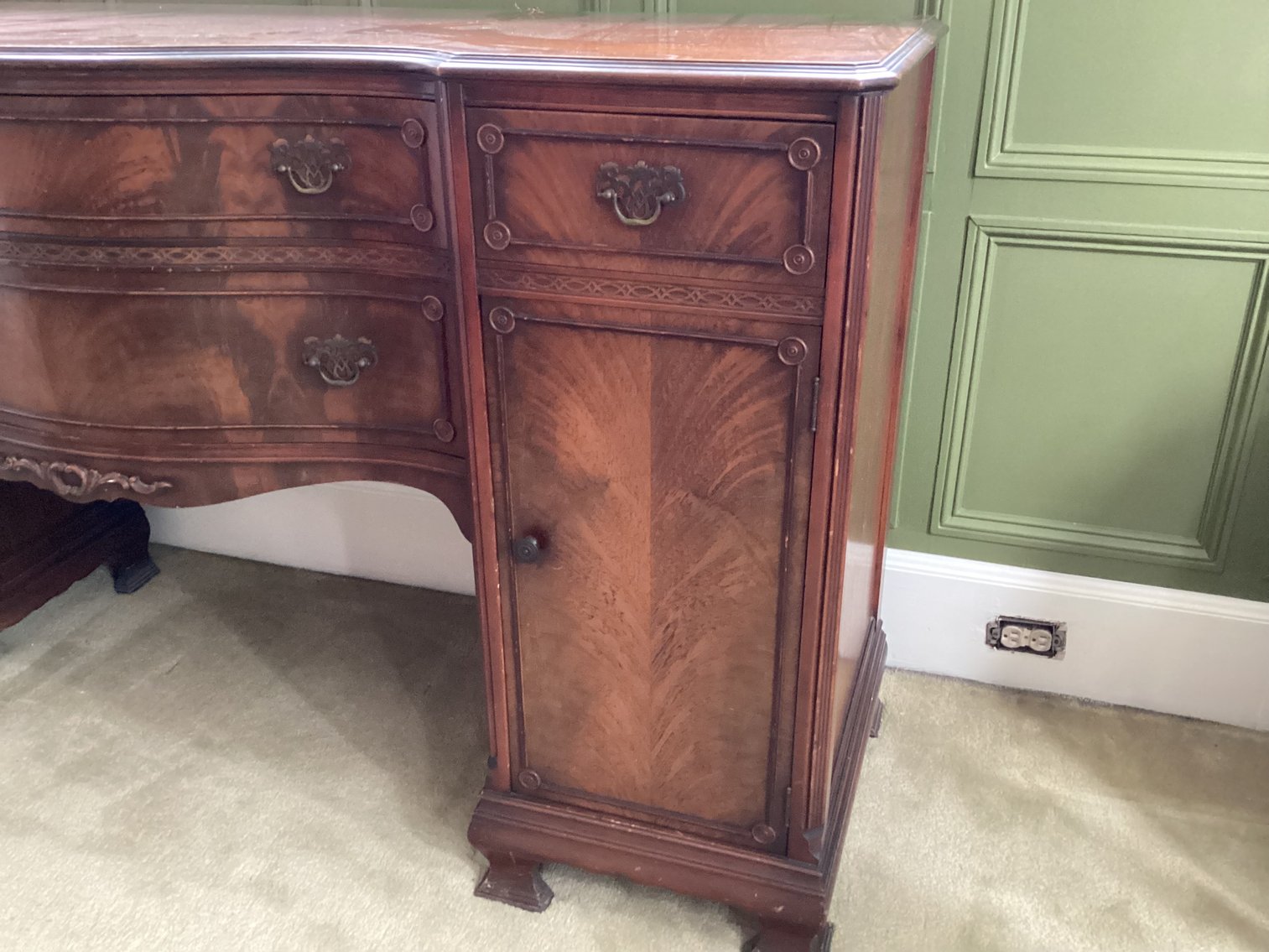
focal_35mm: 31
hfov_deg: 58.3
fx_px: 1137
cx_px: 634
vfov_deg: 45.4
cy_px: 476
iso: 500
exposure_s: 1/30
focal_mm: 3.3
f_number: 2.4
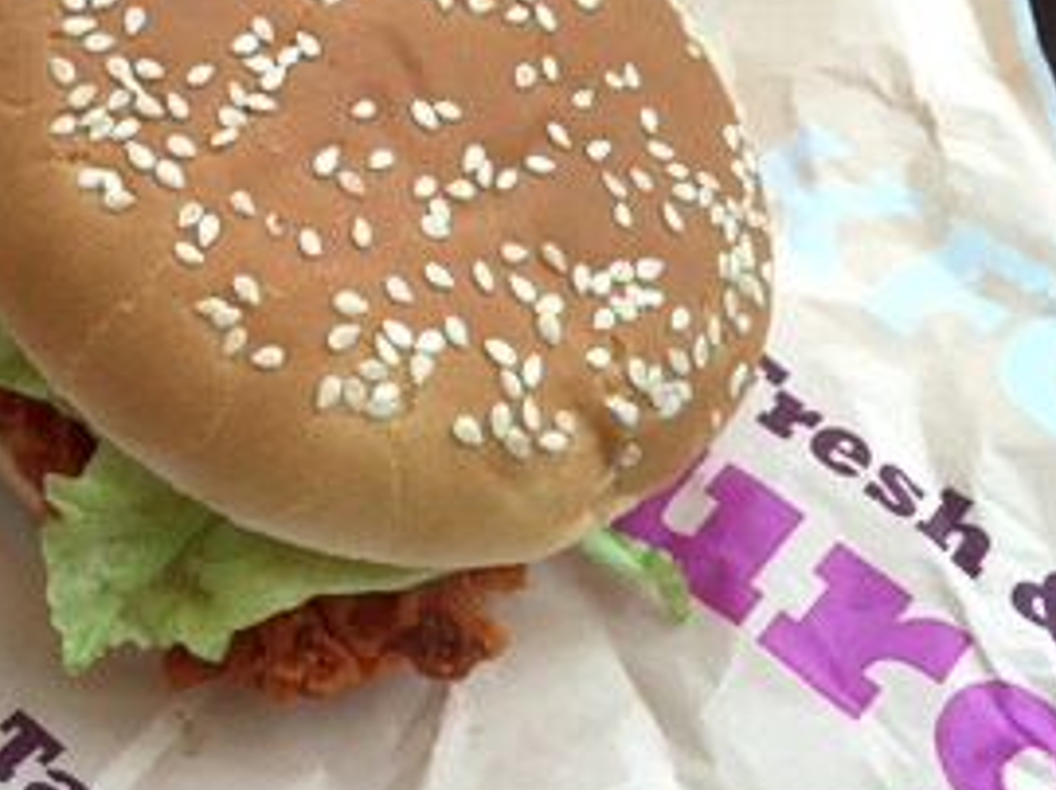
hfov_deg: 32.8
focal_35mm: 57
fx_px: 1737
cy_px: 215
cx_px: 207
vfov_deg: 25.4
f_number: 2.2
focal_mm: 4.15
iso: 50
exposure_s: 1/120
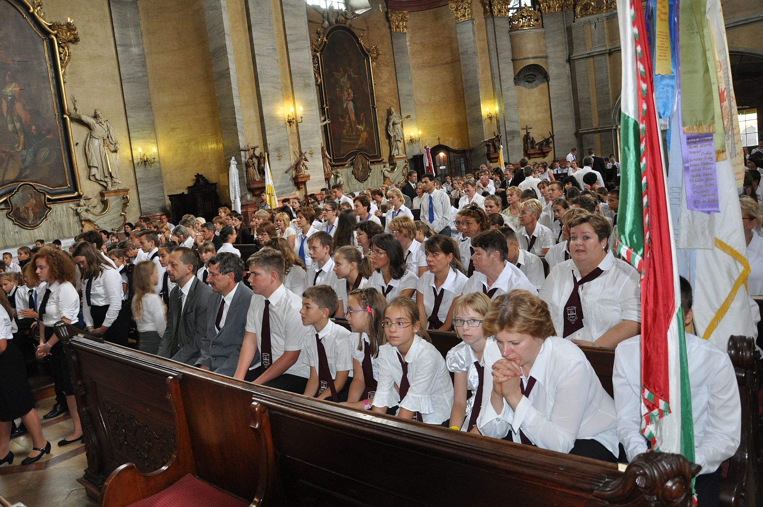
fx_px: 572
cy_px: 254
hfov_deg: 67.4
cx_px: 382
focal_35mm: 27
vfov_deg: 47.8
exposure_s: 1/60
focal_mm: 18
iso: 800
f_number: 4
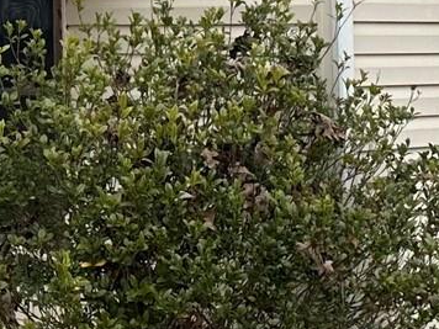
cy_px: 126
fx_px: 1750
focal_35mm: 138
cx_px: 256
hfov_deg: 14.3
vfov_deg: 10.7
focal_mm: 6.86
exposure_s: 1/1171
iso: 80
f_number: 1.78
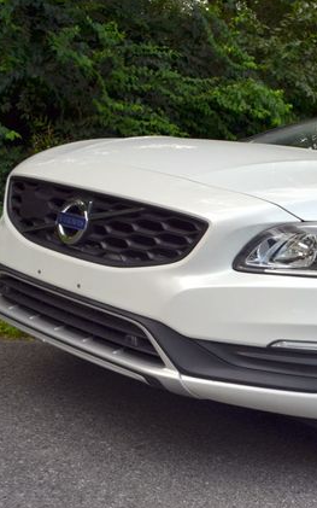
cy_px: 255
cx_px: 324
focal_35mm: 51
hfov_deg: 24.1
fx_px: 705
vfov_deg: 39.6
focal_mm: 22
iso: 200
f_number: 8
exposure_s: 1/250
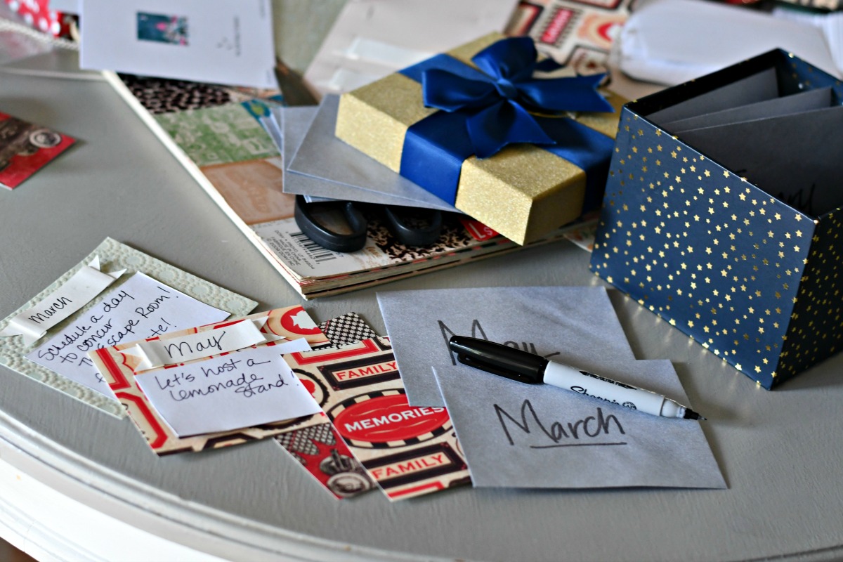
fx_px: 1756
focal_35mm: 75
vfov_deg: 18.2
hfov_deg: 27.0
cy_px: 281
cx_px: 422
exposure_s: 1/125
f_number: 2.8
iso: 1100
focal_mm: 50
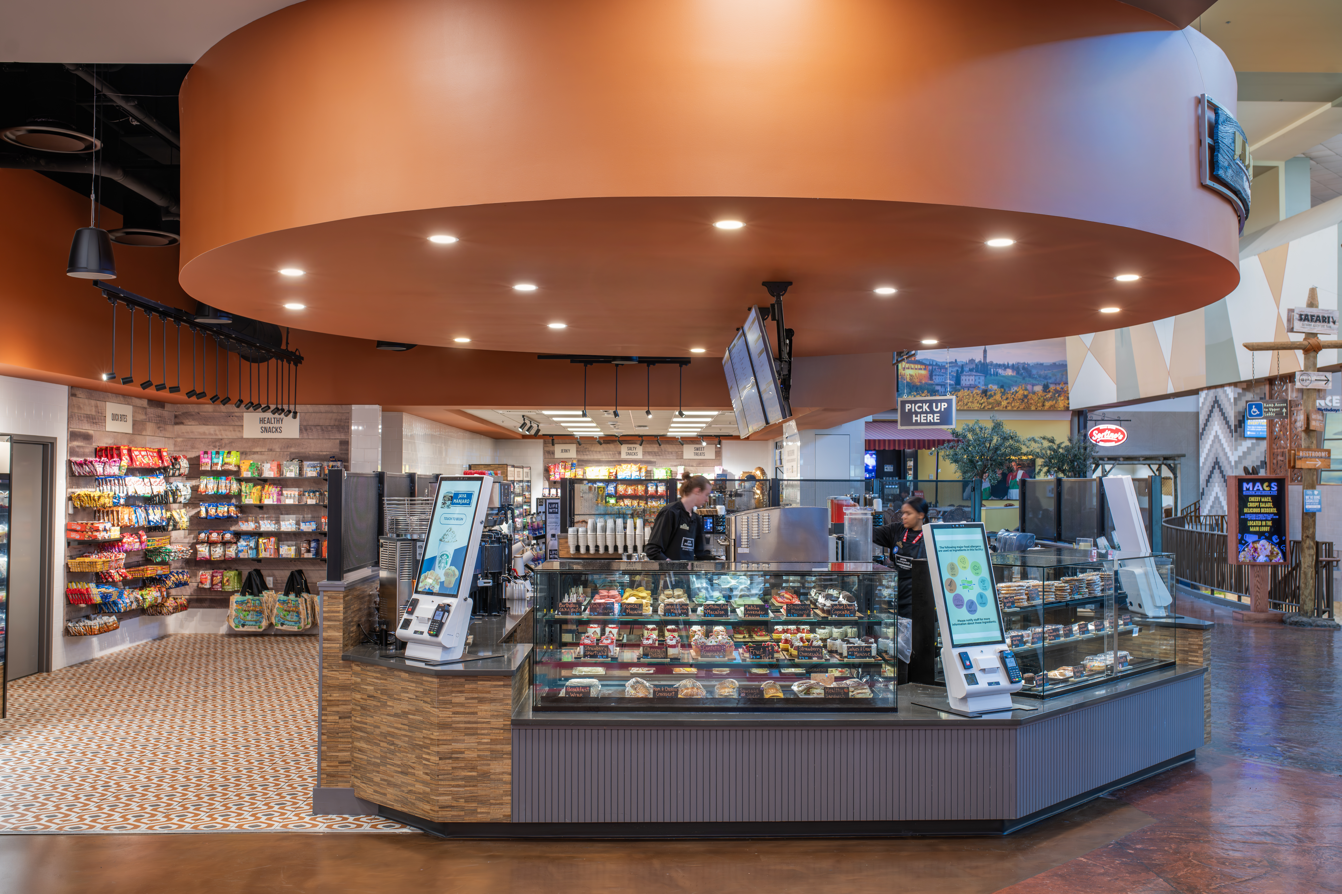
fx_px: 1305
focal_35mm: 35
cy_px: 447
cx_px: 671
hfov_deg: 54.4
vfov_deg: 37.9
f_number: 6.3
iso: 200
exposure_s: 1/6
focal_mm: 35
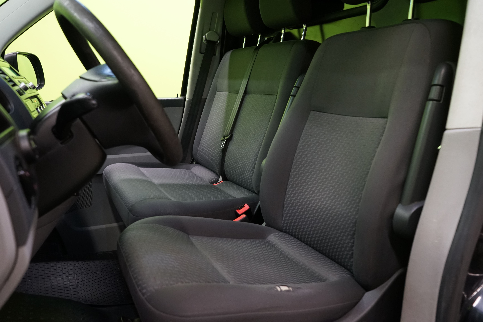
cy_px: 161
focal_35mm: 30
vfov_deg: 43.6
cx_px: 242
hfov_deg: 61.9
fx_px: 402
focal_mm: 30
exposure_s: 1/25
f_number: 5.6
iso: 2000
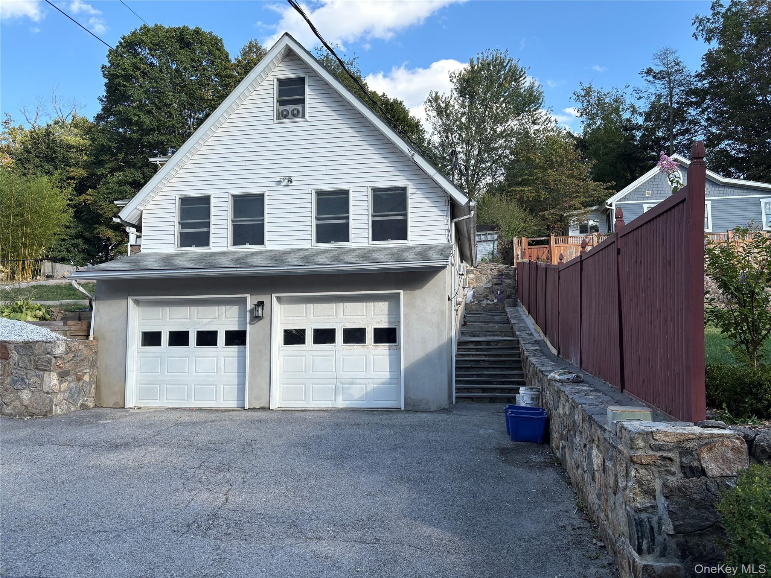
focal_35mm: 26
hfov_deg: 67.3
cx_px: 386
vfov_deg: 53.1
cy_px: 289
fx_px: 579
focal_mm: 5.96
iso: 50
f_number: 1.6
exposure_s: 1/987
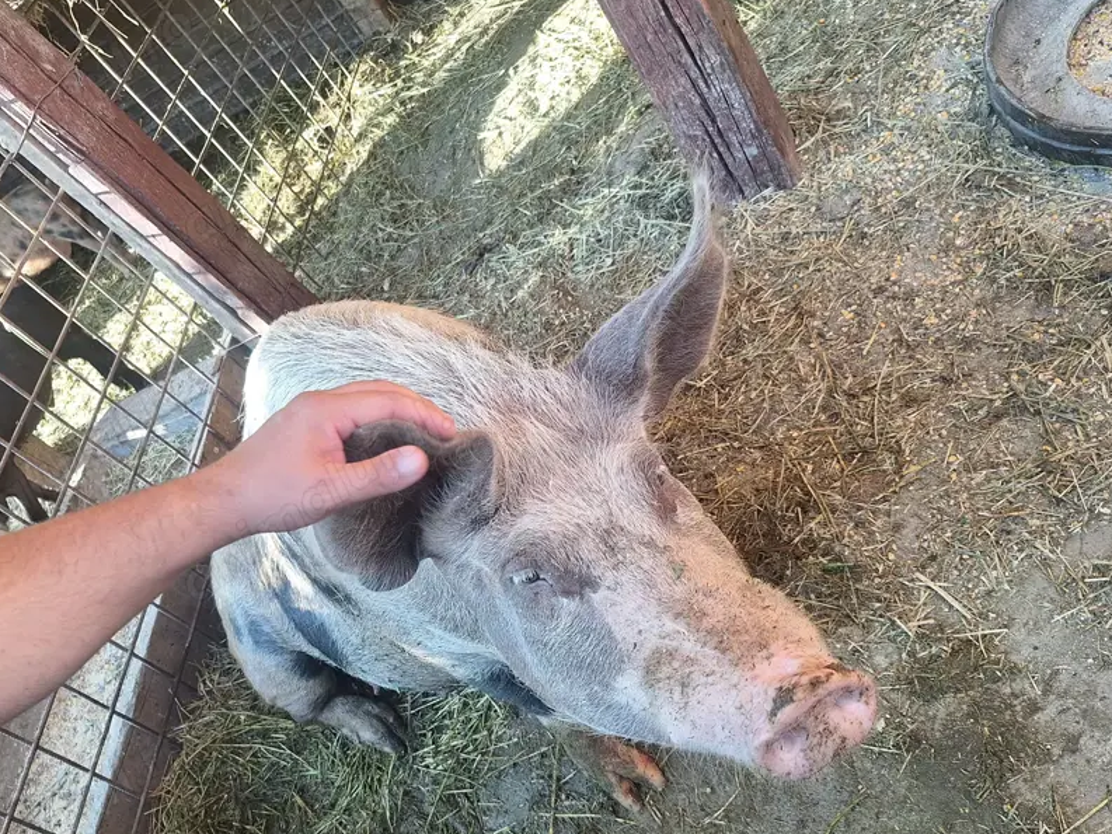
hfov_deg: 61.6
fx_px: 932
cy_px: 512
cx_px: 527
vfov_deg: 47.9
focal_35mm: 29
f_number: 1.8
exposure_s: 1/100
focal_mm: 5.54
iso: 50
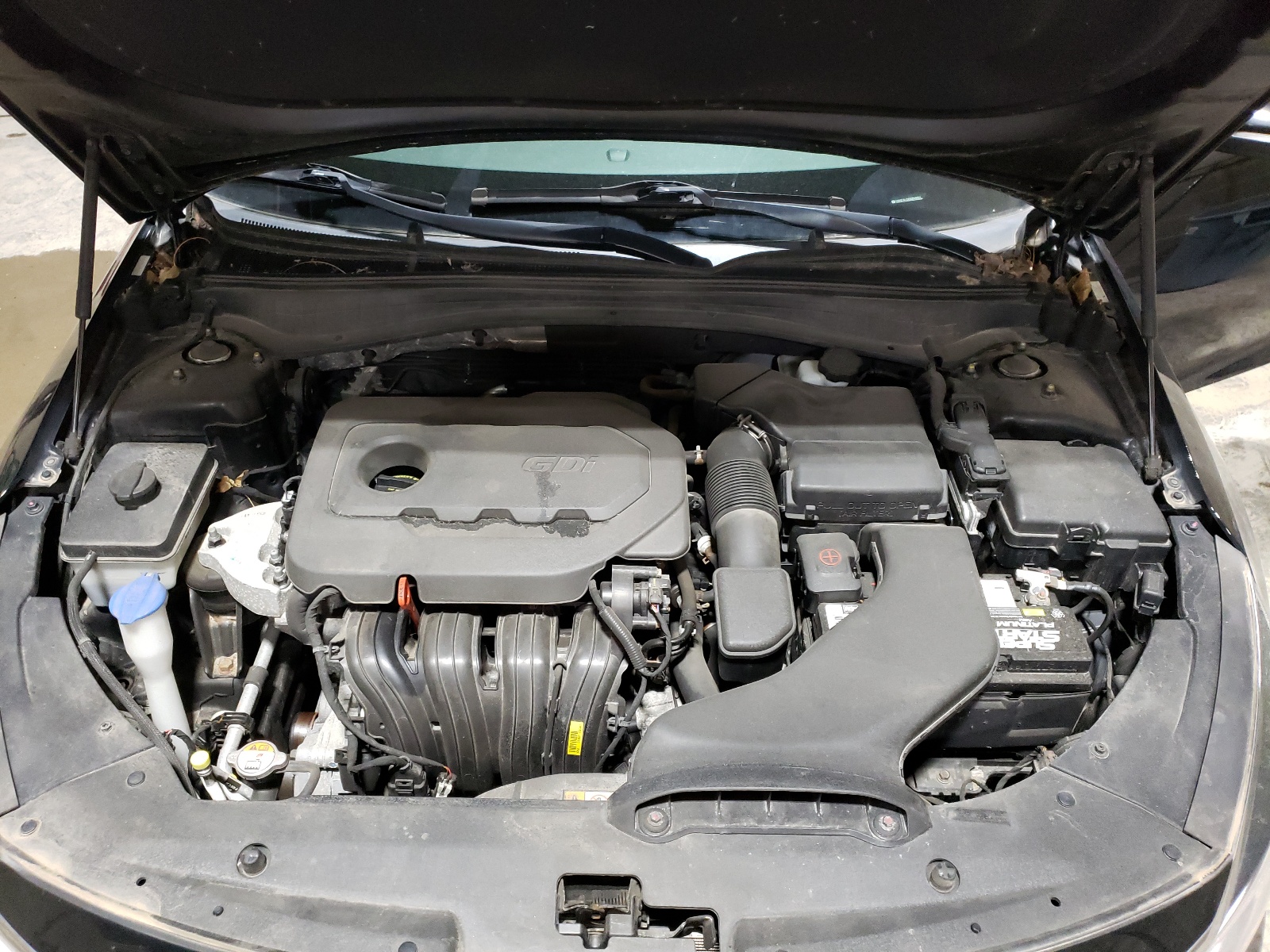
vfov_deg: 53.1
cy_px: 476
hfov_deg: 67.3
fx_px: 954
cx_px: 635
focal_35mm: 26
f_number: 1.5
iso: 322
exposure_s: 1/40
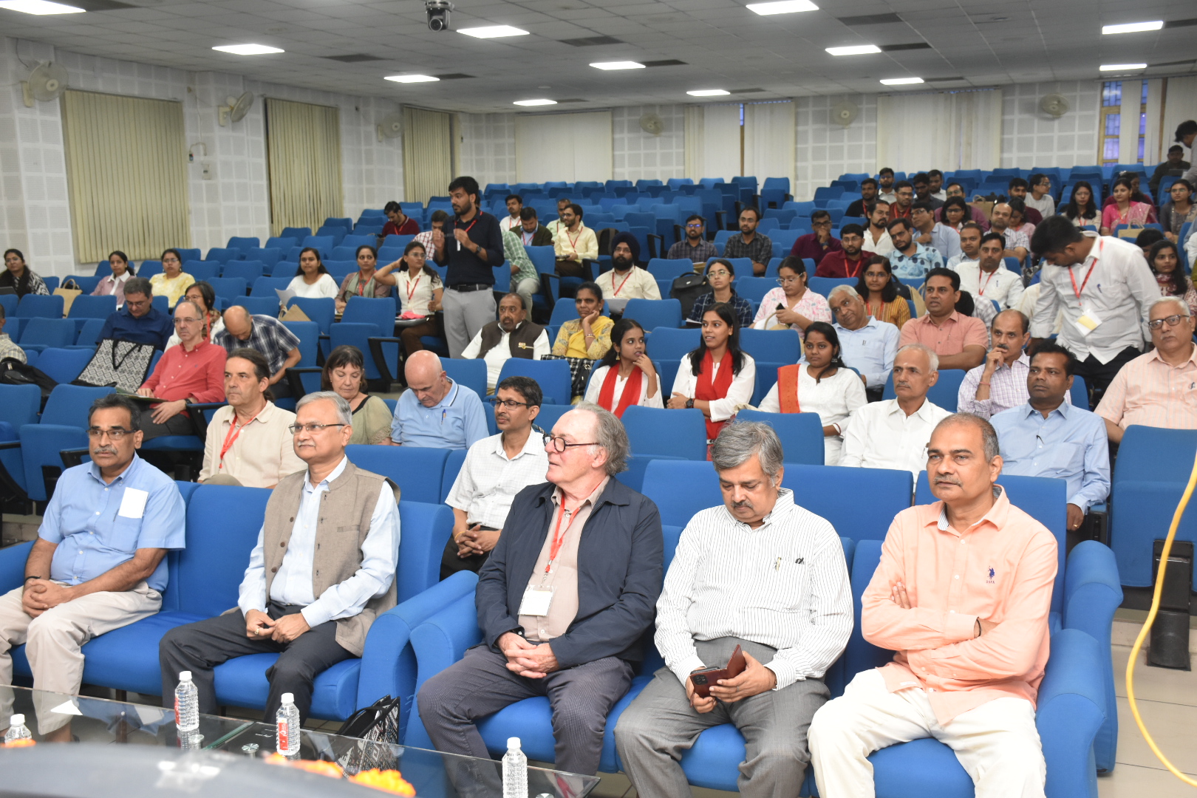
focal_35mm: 39
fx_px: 1297
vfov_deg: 34.2
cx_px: 598
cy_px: 399
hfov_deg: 49.6
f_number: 5.6
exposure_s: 1/60
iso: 1100
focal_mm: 26
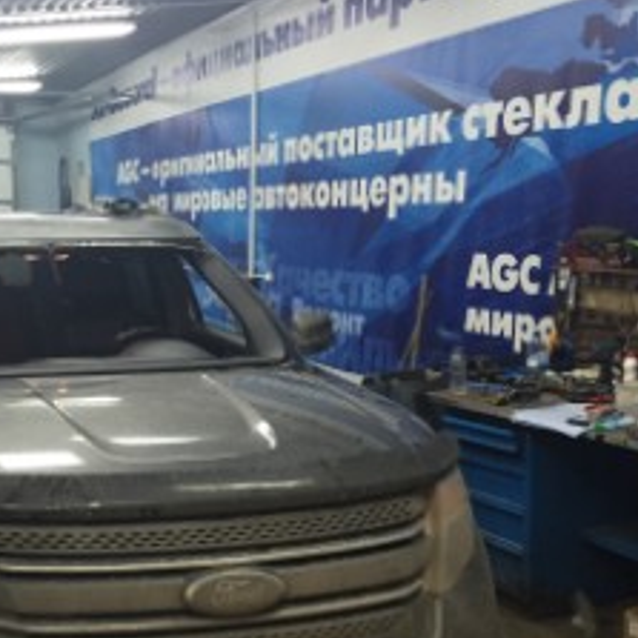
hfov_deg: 34.8
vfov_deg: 36.6
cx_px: 69
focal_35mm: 46
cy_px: 395
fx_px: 959
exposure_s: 1/33
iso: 160
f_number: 2.2
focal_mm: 4.15
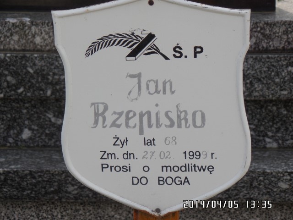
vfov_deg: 8.6
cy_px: 110
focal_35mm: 173
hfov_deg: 11.4
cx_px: 146
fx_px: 1464
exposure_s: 1/500
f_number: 4.5
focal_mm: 30.8
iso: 100
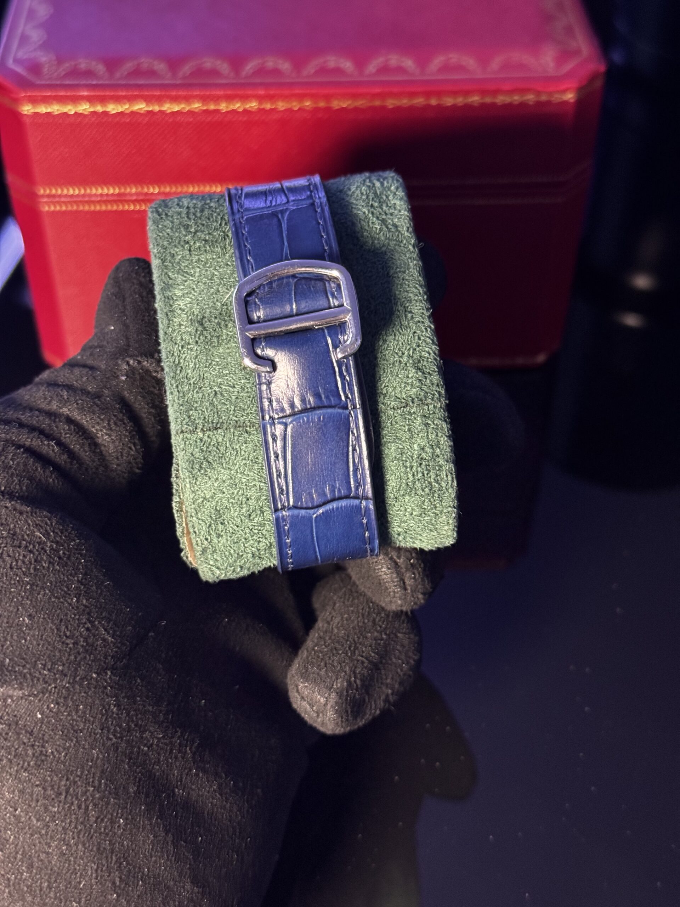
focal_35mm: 48
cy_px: 454
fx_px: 1257
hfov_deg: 30.3
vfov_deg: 39.7
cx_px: 340
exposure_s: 1/30
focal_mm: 6.76
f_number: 1.78
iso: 640
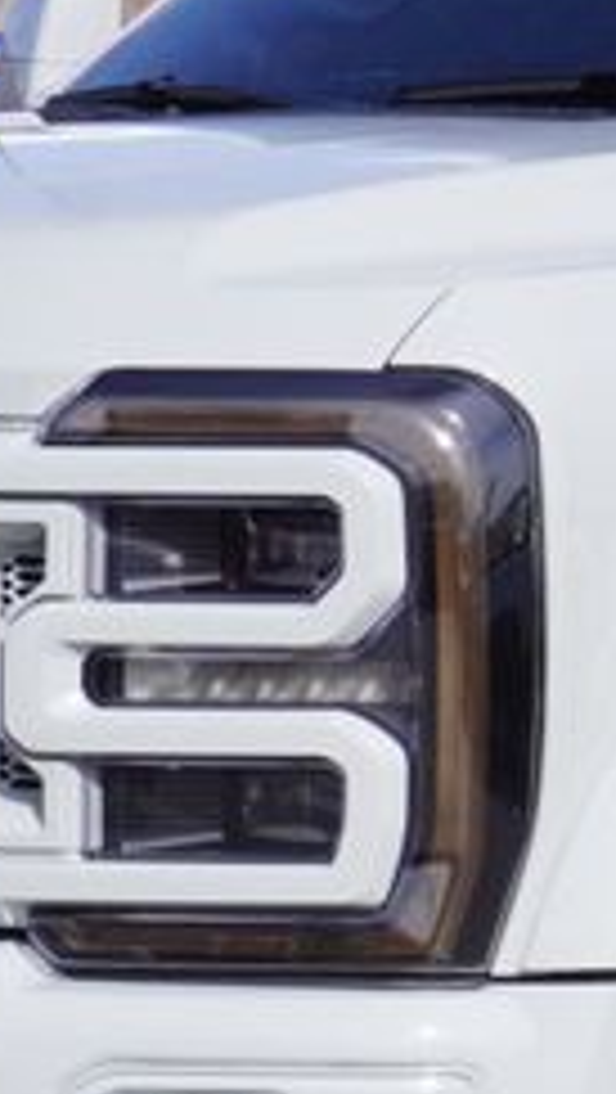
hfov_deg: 5.3
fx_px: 6522
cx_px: 1084
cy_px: 833
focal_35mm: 225
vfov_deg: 9.6
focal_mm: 34
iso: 100
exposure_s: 1/160
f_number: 11
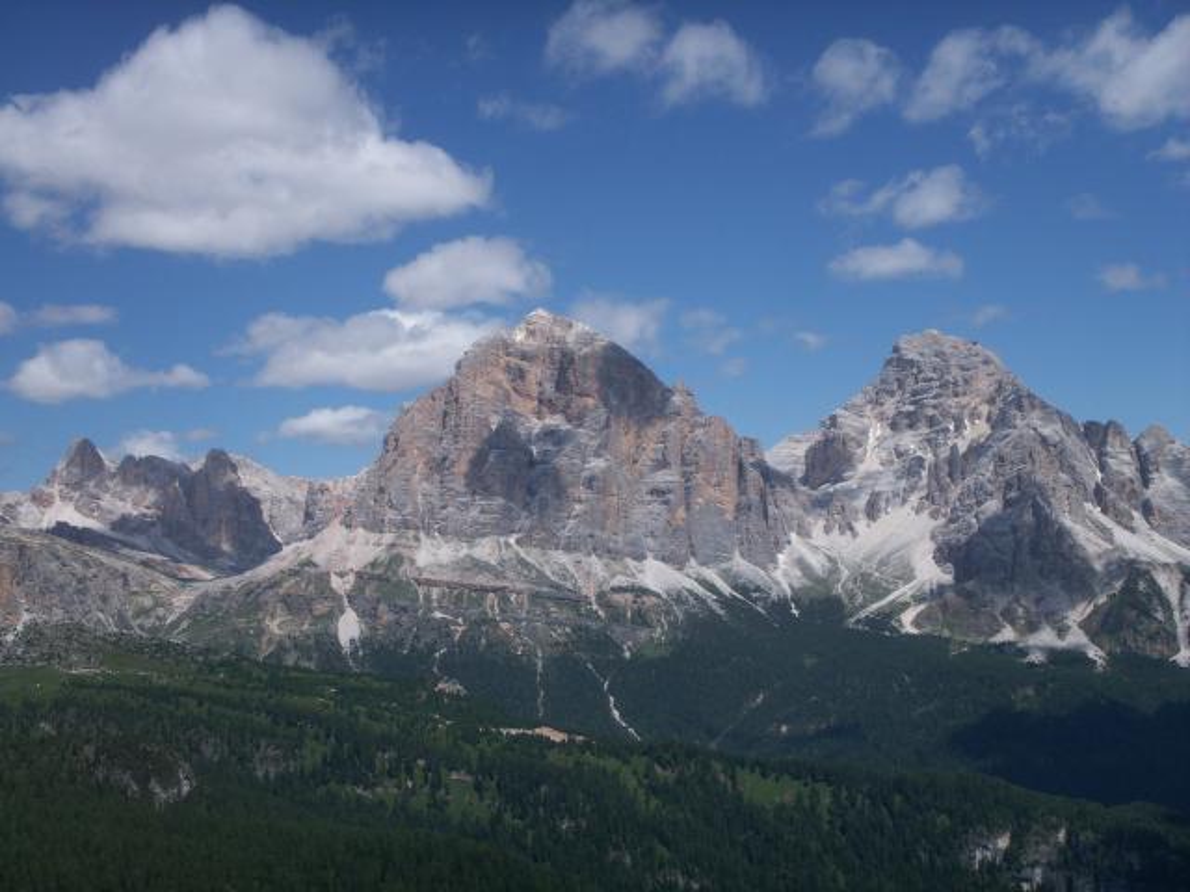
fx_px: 1719
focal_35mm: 50
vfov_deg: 29.1
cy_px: 446
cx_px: 595
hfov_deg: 38.2
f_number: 7.1
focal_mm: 10.6
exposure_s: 1/400
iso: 50
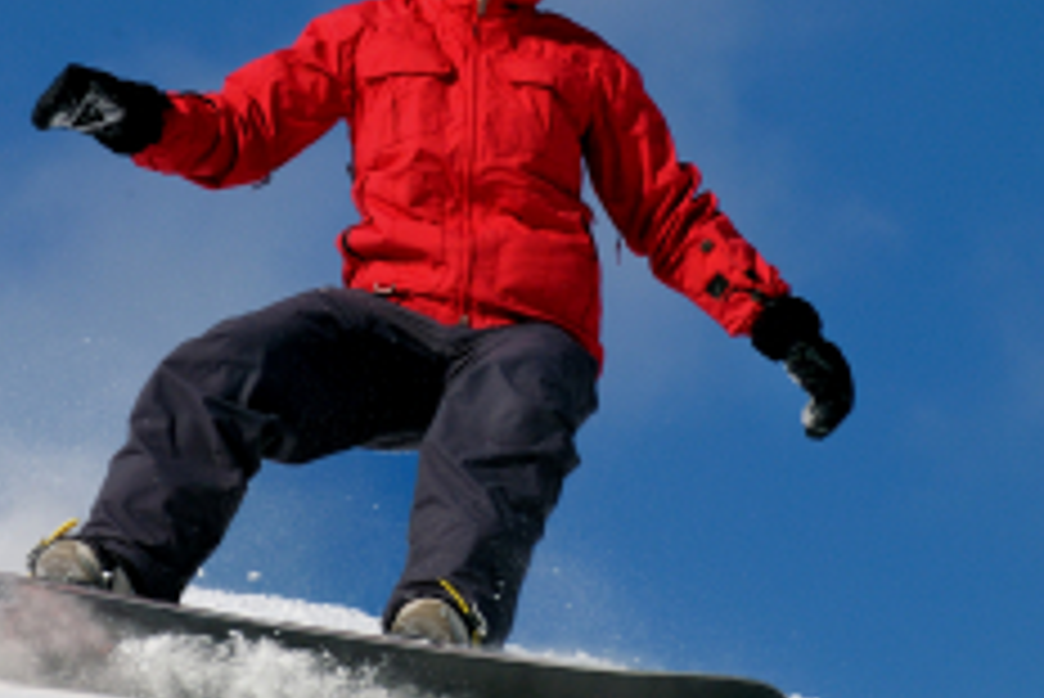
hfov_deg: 4.0
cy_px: 225
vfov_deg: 2.6
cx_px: 178
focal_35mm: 521
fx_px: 15118
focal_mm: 190
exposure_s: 1/800
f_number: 9
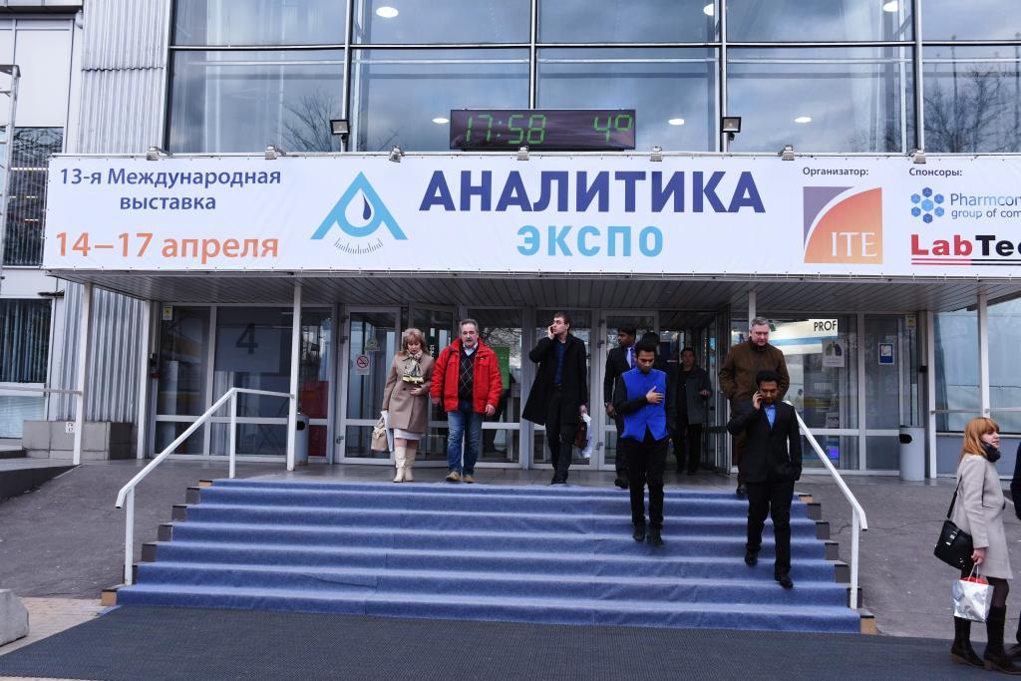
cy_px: 340
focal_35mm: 32
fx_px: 908
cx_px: 510
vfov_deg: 41.1
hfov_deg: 58.7
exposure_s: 1/200
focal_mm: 32
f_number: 6.3
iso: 400
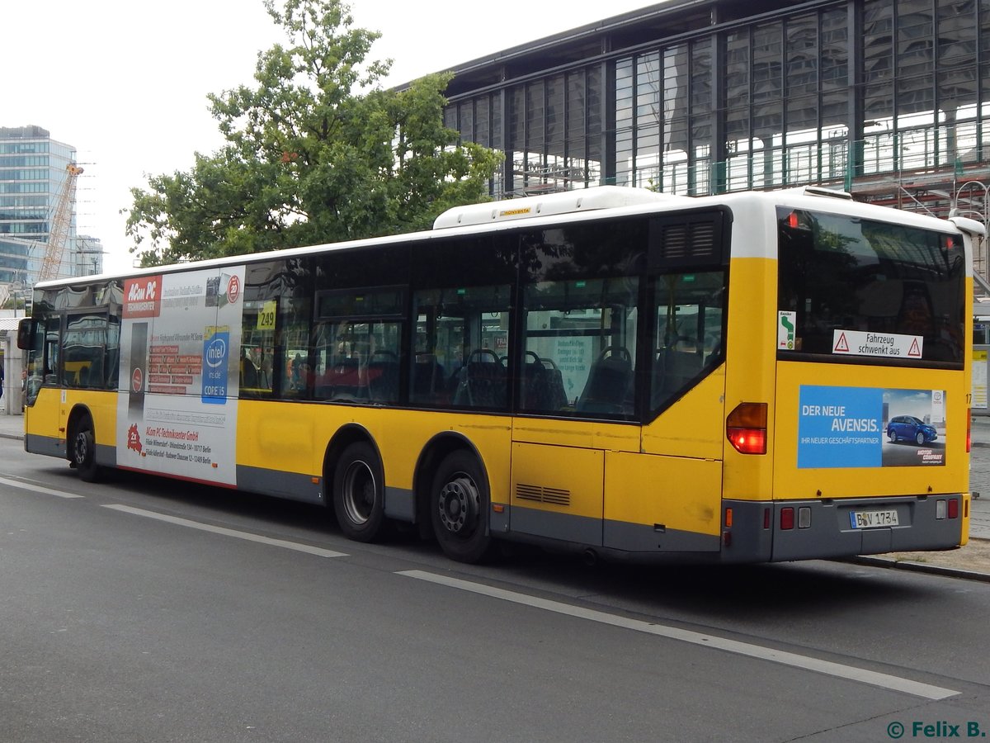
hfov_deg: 49.0
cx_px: 495
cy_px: 372
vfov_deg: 37.7
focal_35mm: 38
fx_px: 1087
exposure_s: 1/500
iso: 125
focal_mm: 6.8
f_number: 3.4
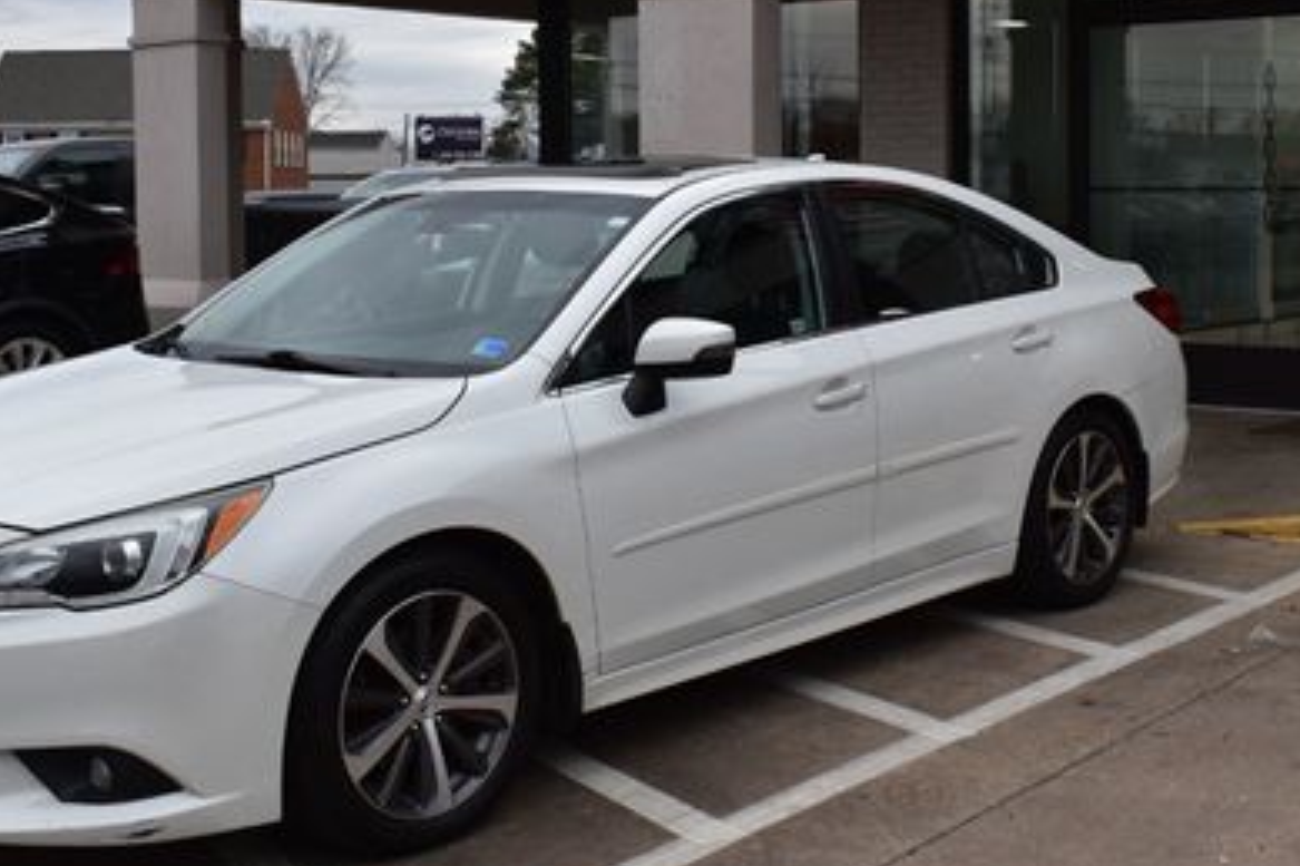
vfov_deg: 25.9
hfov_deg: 38.1
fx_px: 1870
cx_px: 795
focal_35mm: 52
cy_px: 291
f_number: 9
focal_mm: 21
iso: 400
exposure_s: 1/160
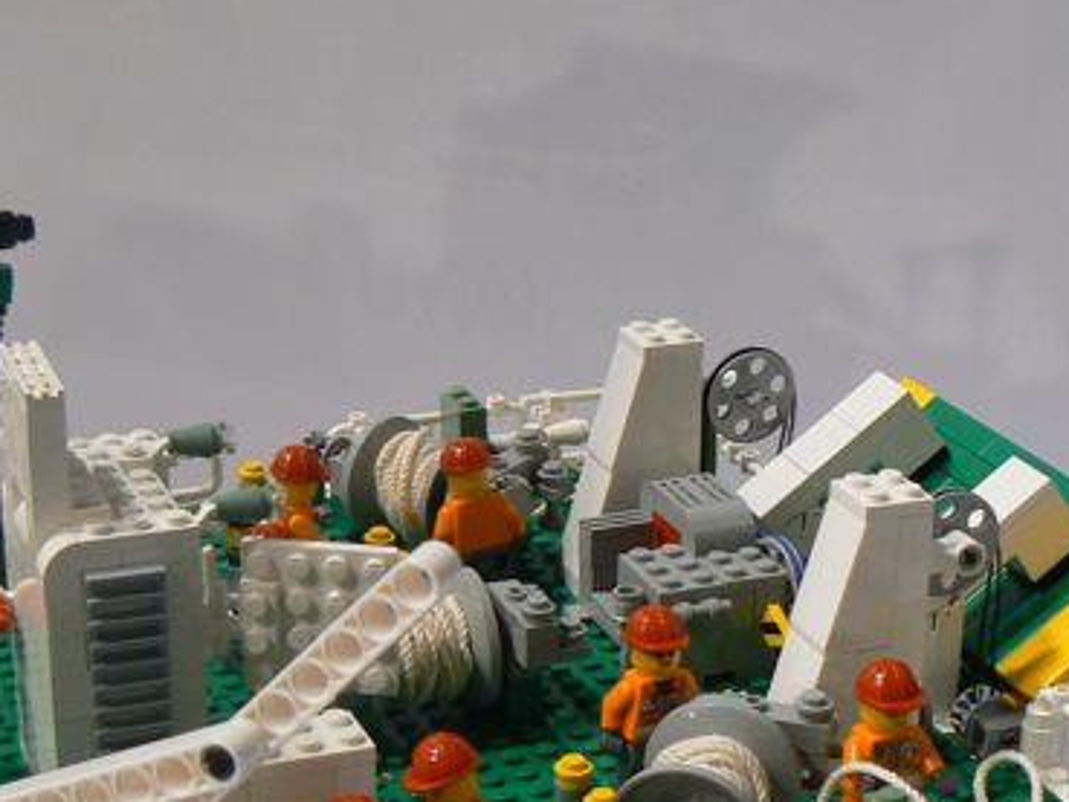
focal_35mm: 78
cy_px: 527
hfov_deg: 25.0
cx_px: 550
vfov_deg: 18.9
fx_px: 2410
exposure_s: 1/30
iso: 125
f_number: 2.8
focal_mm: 6
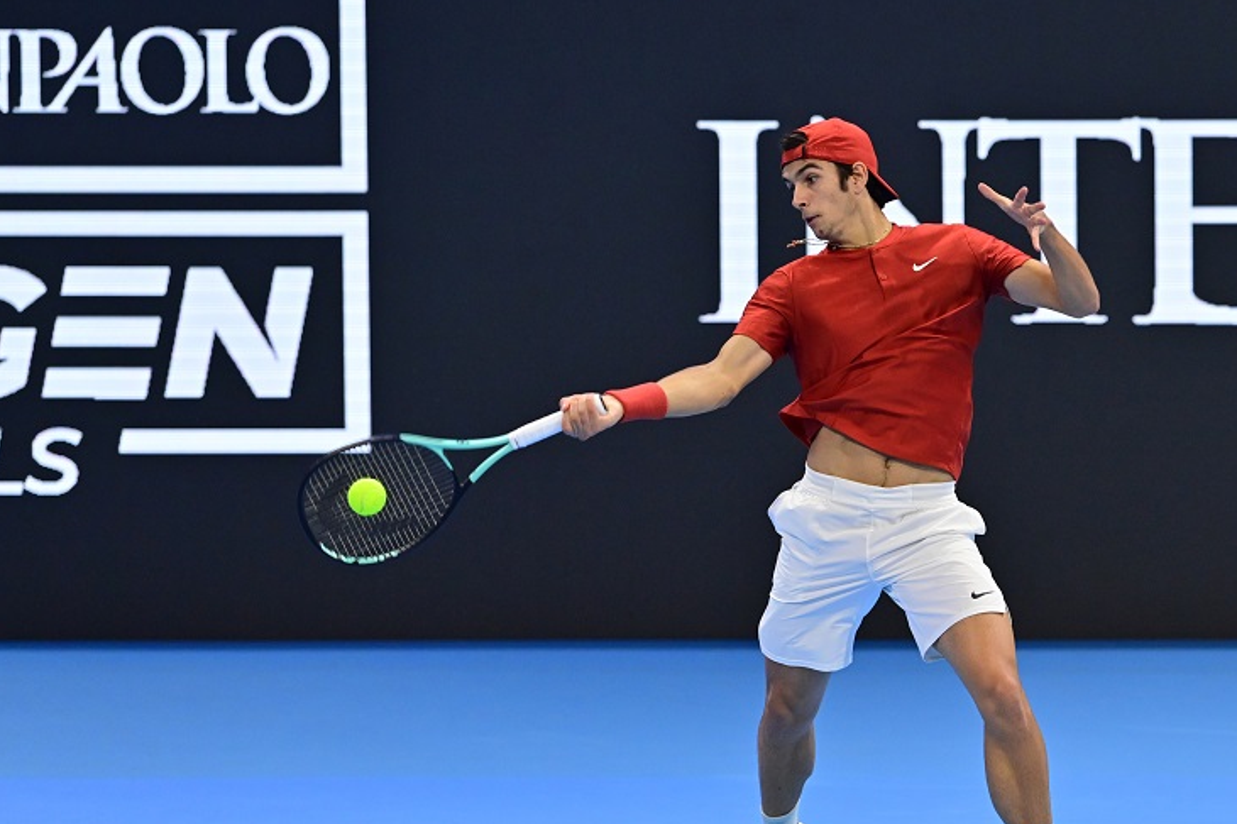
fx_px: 18790
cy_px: 508
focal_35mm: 547
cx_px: 799
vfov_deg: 2.5
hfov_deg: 3.8
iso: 4000
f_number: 4
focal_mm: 400
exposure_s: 1/1600
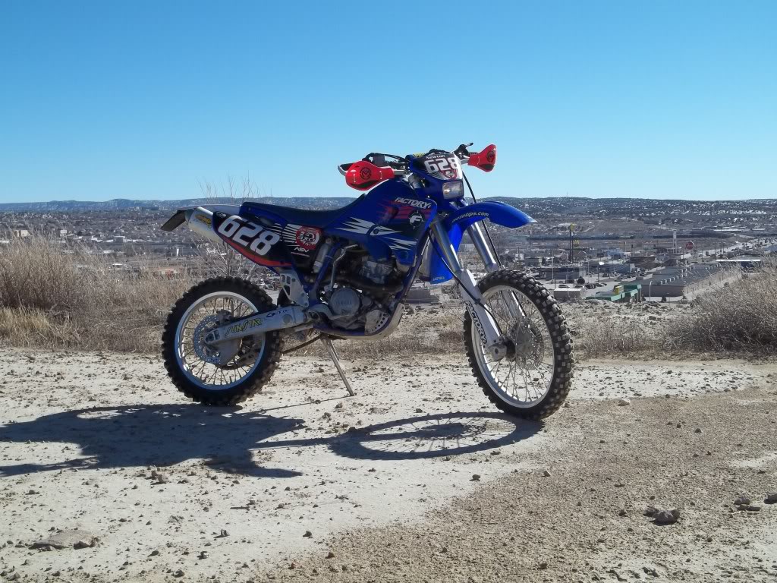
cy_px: 292
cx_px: 388
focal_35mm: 46
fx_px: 1033
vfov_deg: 31.5
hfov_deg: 41.2
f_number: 8.8
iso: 64
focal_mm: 8.3
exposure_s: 1/200
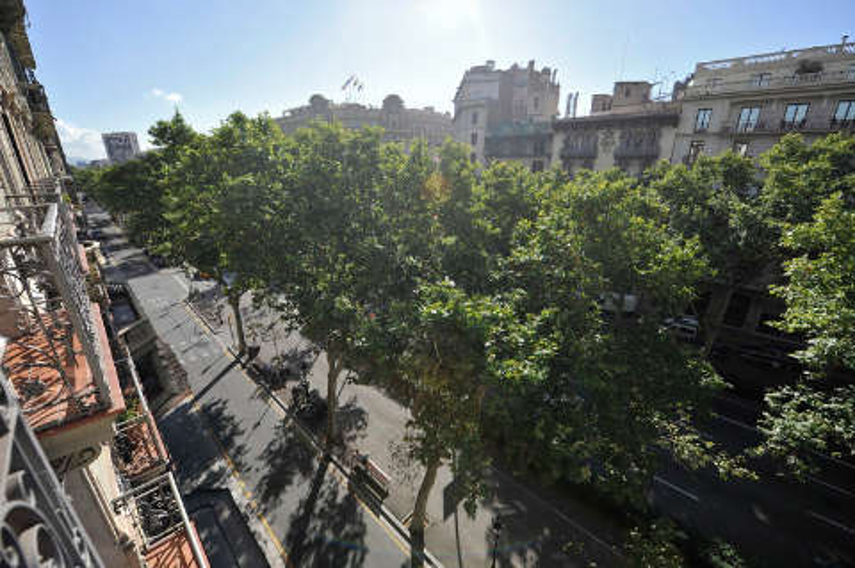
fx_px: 332
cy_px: 284
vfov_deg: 81.1
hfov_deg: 104.3
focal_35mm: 14
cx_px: 428
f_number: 5
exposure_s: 1/1250
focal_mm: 14
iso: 200
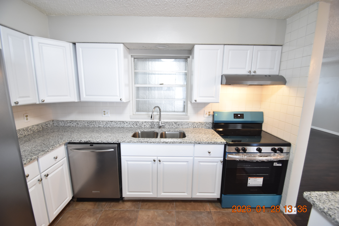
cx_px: 170
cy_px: 113
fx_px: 141
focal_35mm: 15
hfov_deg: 100.4
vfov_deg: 77.3
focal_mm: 10
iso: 800
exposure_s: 1/30
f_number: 3.5
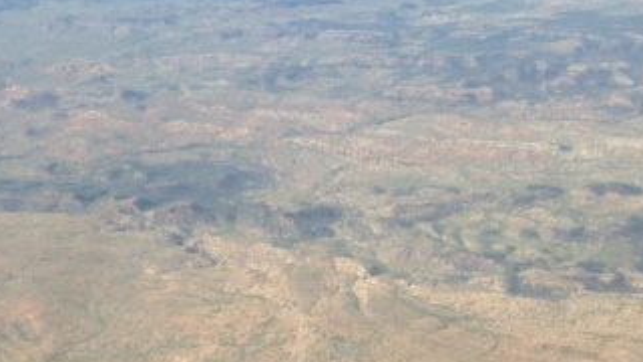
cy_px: 412
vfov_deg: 16.2
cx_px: 374
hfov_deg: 29.3
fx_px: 1228
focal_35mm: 72
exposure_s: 1/874
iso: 50
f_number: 2.4
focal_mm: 4.12
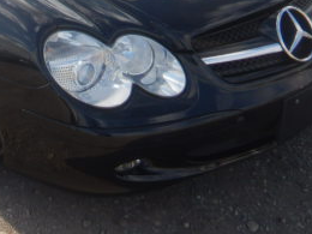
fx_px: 532
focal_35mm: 59
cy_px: 4
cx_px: 28
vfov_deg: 23.8
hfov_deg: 31.1
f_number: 2.8
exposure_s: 1/250
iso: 125
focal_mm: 4.3
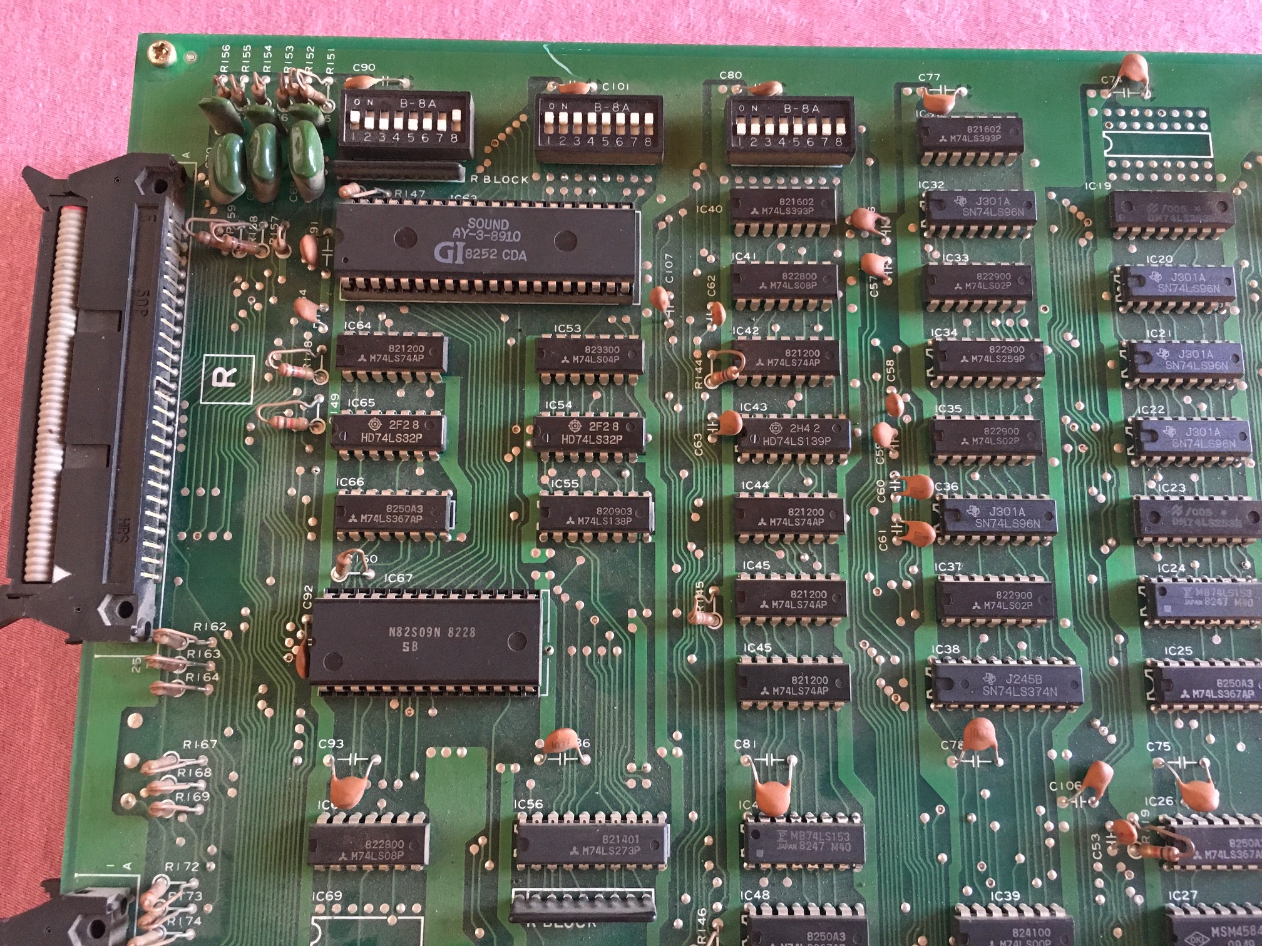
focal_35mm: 29
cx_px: 631
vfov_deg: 48.2
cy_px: 473
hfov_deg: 61.7
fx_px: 1057
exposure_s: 1/25
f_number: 2.2
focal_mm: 4.15
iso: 200
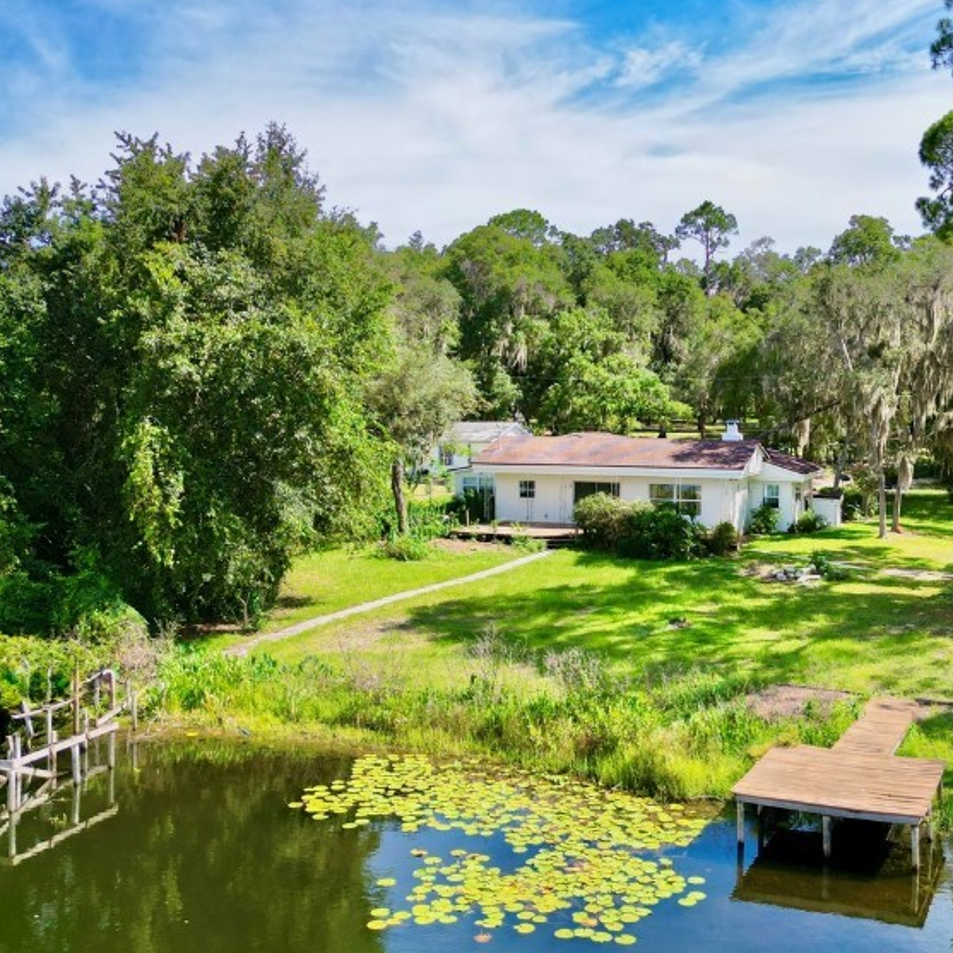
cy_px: 440
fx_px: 1215
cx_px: 647
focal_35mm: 39
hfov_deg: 42.2
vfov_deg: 42.8
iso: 100
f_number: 1.7
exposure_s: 1/2000
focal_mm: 6.72
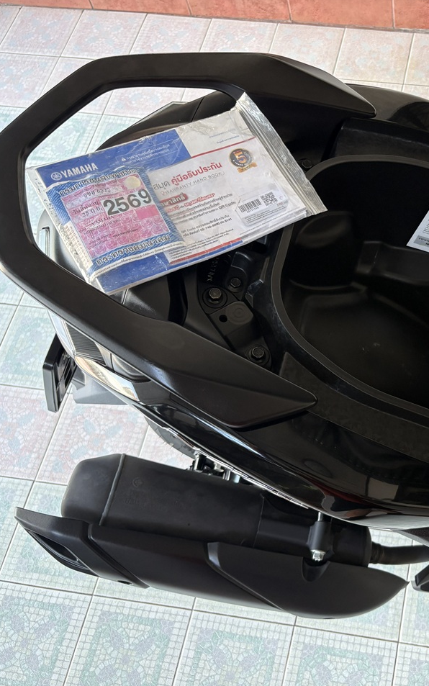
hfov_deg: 32.3
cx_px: 405
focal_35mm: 37
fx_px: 692
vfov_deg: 52.7
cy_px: 343
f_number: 1.6
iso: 125
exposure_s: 1/68
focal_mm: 5.96
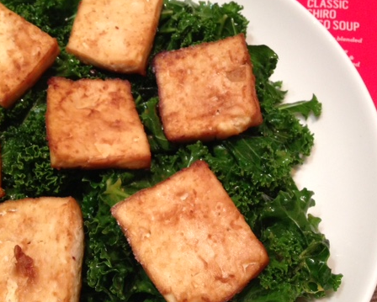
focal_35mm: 46
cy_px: 130
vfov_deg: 32.7
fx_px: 514
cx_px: 157
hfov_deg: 40.2
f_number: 2.4
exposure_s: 1/20
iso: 200
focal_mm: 4.12
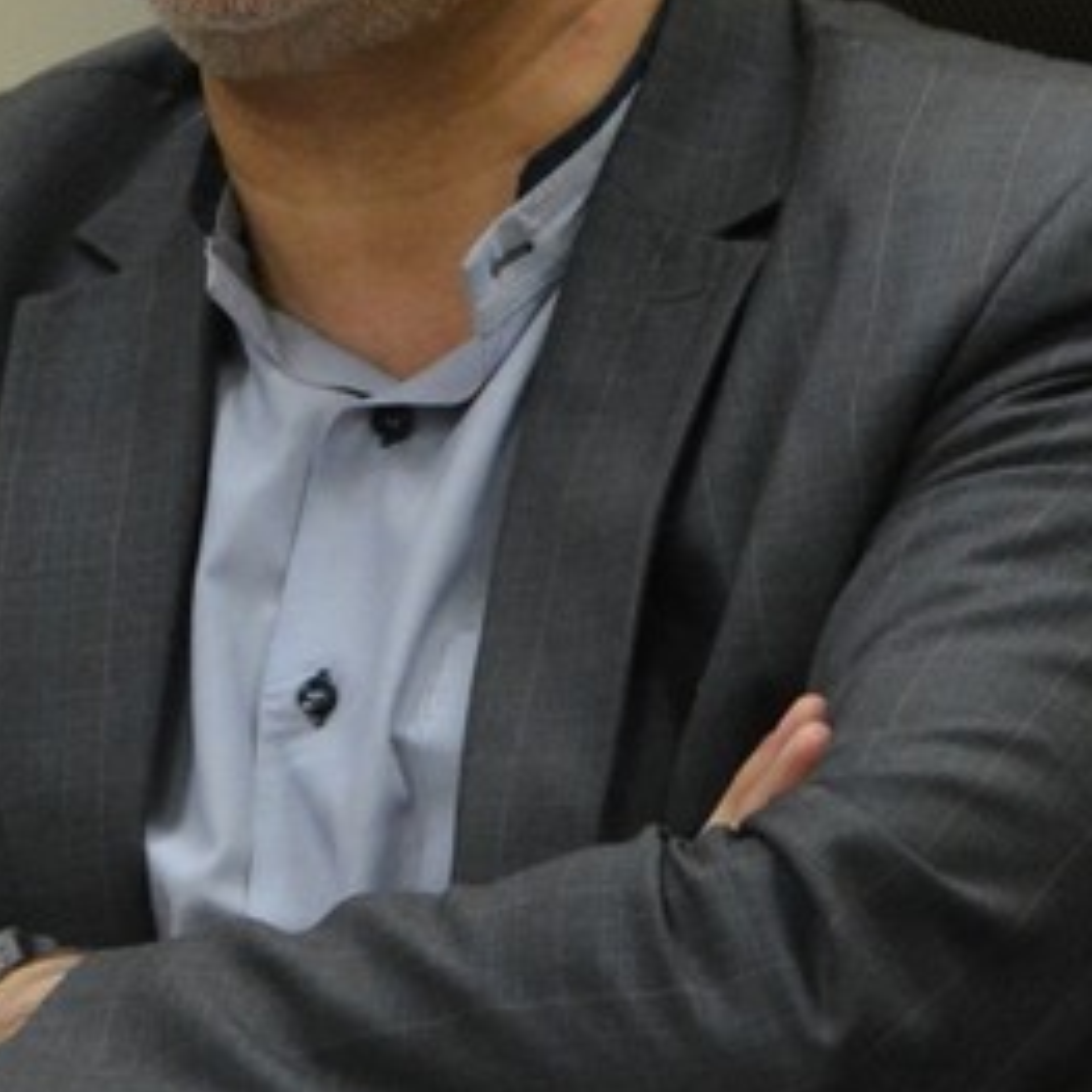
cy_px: -320
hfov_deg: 2.5
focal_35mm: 698
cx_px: -926
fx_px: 24912
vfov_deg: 2.5
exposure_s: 1/320
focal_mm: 120
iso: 3200
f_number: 4.5
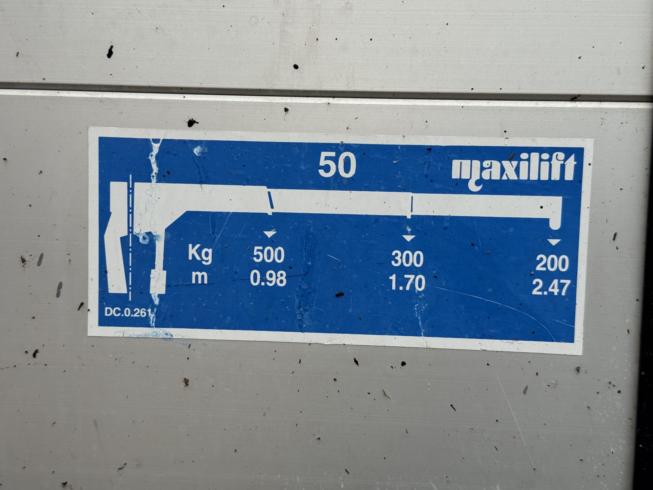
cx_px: 326
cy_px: 245
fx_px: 905
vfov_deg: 30.3
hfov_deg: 39.7
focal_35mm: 48
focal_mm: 6.76
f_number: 1.78
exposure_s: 1/558
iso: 64
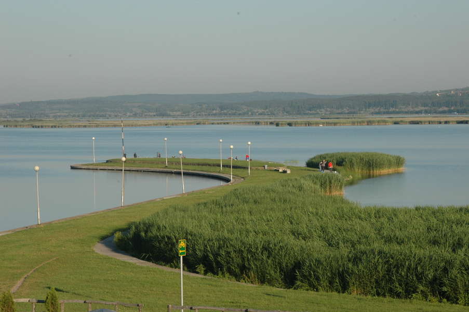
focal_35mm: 117
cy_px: 156
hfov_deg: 17.5
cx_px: 234
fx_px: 1523
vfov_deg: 11.7
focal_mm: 78
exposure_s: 1/125
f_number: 16
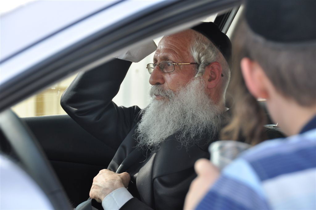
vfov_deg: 13.0
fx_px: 920
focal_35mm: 105
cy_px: 105
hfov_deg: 19.5
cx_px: 158
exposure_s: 1/125
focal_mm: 70
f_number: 5.6
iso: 280
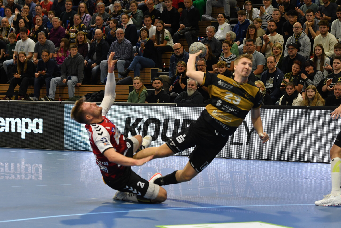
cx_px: 170
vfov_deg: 10.6
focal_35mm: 129
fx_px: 1222
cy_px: 114
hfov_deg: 15.9
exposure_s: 1/1000
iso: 1600
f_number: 4
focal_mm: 86
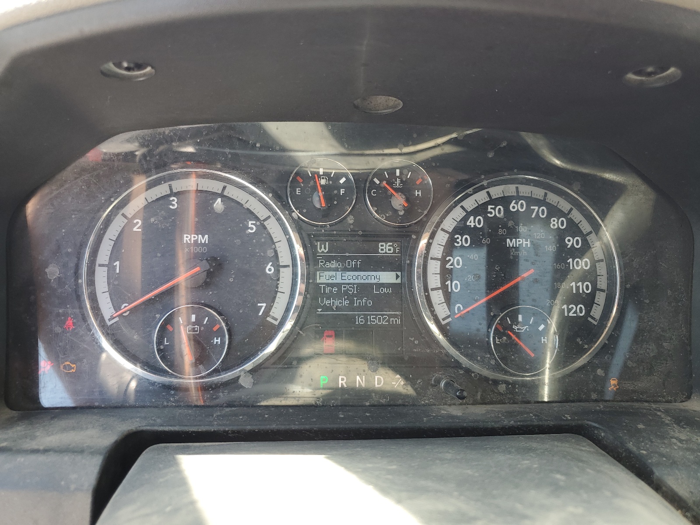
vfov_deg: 53.1
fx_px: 526
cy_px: 262
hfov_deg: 67.3
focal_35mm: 26
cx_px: 350
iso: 50
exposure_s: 1/135
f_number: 1.5
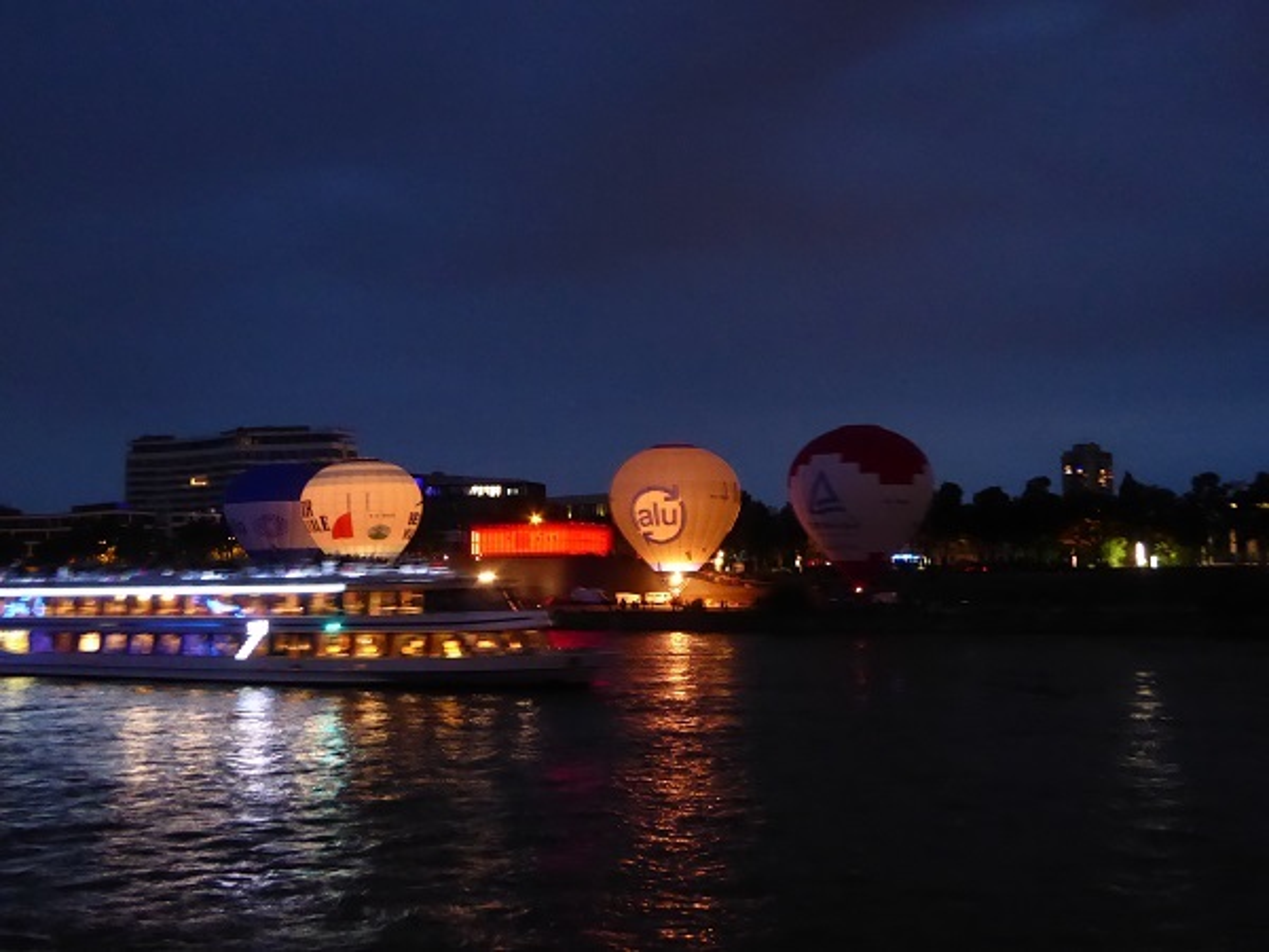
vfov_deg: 38.7
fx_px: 1356
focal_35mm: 37
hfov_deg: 50.1
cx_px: 634
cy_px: 476
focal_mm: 6.7
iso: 1000
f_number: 3.7
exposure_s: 1/2
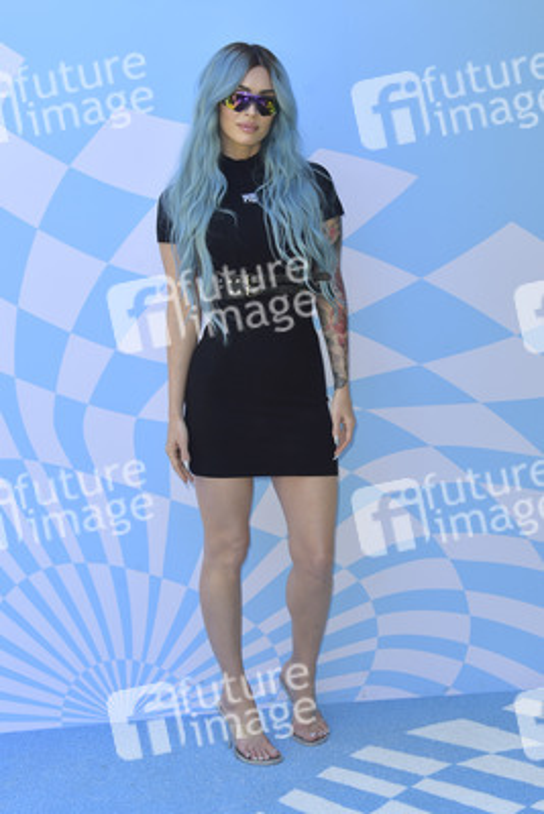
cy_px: 407
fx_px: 1472
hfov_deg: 20.9
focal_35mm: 65
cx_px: 272
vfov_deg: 30.9
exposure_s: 1/250
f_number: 6.3
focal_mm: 65
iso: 320
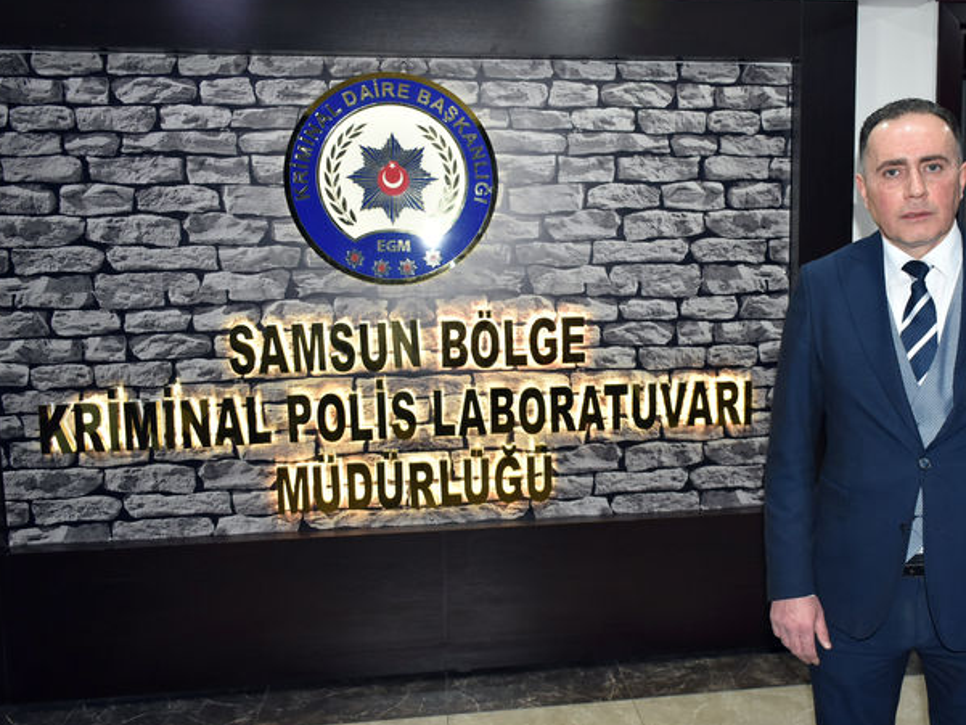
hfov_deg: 50.9
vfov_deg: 39.7
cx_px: 591
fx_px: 1005
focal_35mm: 36
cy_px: 354
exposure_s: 1/60
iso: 1250
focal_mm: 20
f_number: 5.6
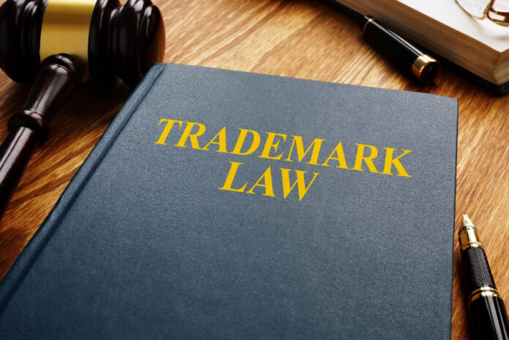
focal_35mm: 45
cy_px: 170
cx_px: 254
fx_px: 636
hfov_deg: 43.6
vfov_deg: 29.9
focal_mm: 30
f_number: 20
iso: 200
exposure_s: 1/2.5
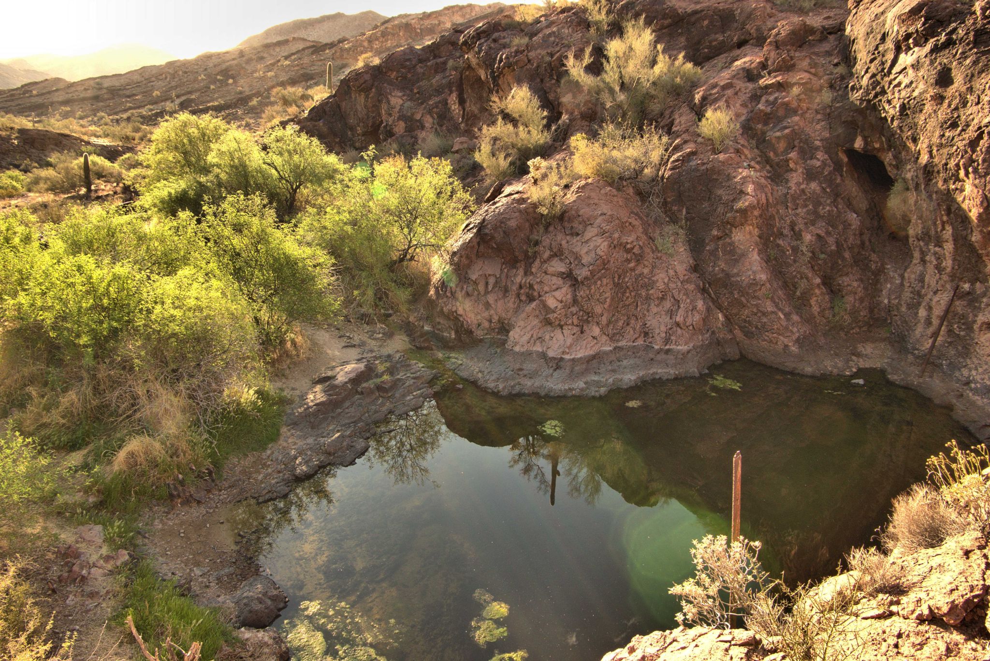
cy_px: 330
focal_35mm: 24
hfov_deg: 73.7
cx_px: 495
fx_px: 660
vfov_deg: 53.2
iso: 200
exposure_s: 1/40
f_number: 13
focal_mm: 16
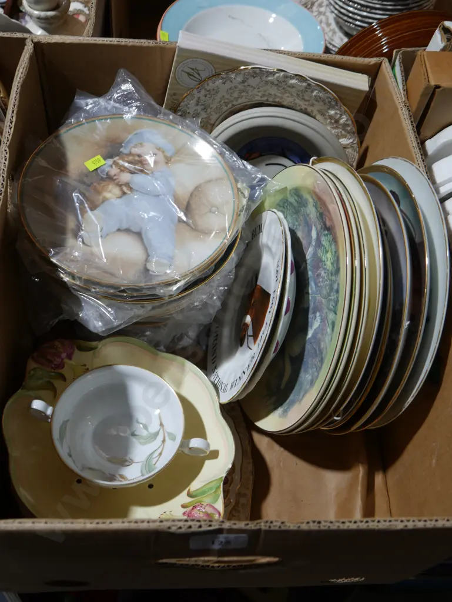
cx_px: 226
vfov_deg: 53.9
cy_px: 301
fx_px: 591
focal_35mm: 34
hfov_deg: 41.8
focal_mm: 17
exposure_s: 1/60
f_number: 4
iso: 250
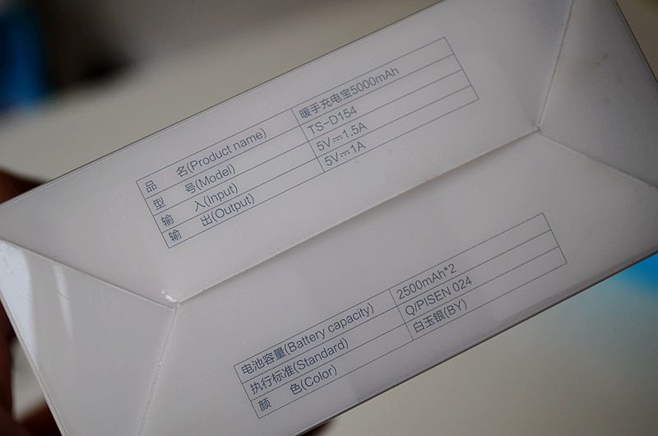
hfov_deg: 29.3
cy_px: 218
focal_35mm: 69
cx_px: 329
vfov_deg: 19.6
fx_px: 1259
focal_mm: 46
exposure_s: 1/125
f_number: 5.6
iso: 360
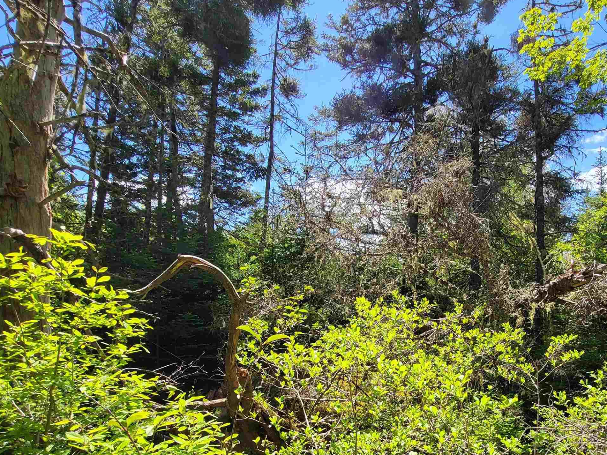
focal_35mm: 21
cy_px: 325
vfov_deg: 60.9
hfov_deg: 77.5
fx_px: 368
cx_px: 382
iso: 32
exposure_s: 1/514
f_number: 2.2
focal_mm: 1.74
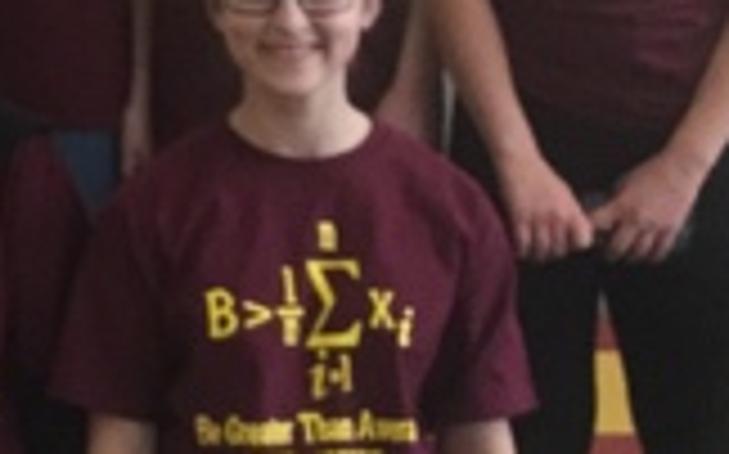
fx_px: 2899
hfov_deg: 13.8
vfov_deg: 8.9
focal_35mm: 146
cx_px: -207
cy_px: -18
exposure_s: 1/30
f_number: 2.4
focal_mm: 3.3
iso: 125
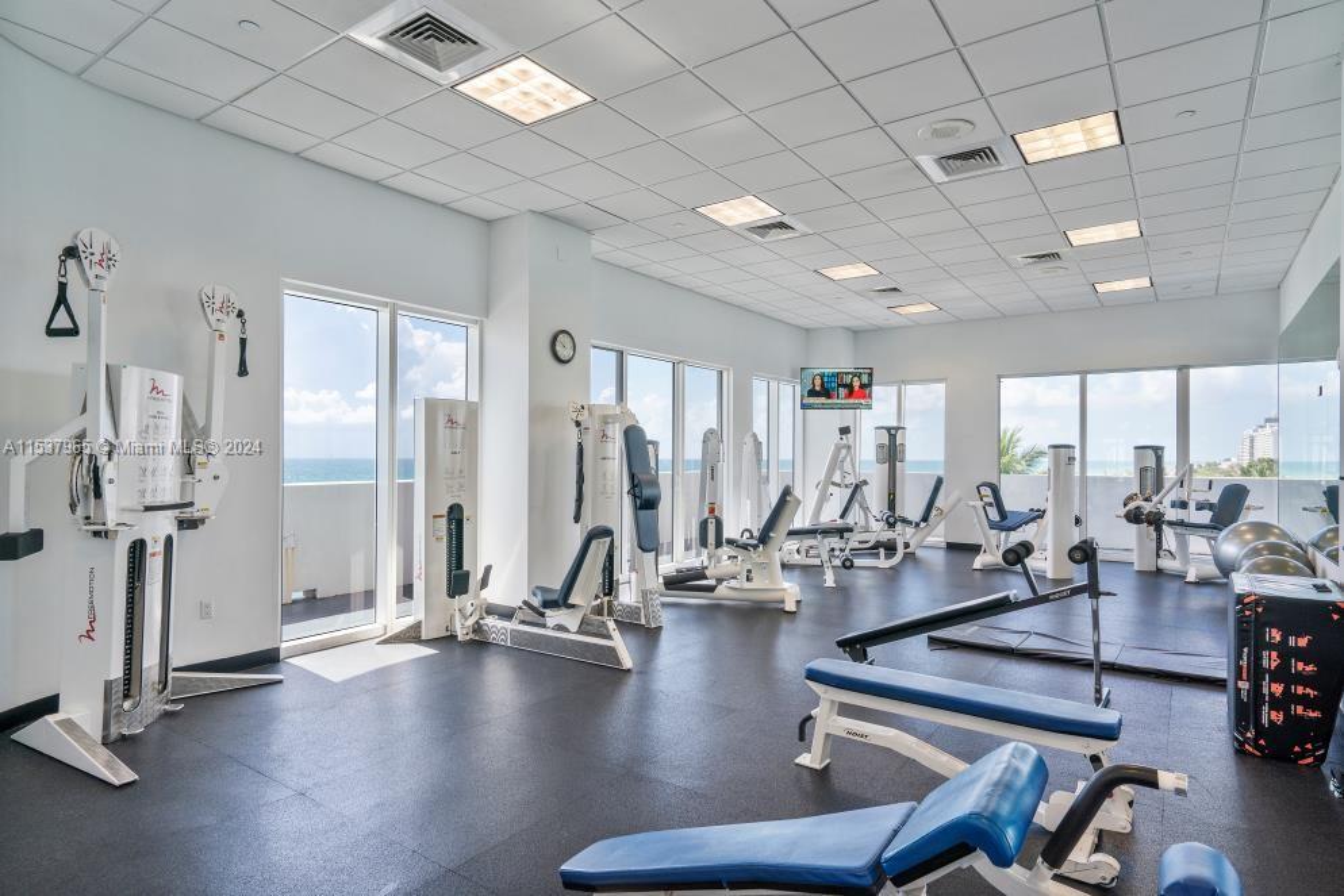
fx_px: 709
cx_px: 672
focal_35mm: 19
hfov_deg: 86.9
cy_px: 448
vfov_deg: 64.6
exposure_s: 1/80
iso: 640
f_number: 10
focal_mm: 19
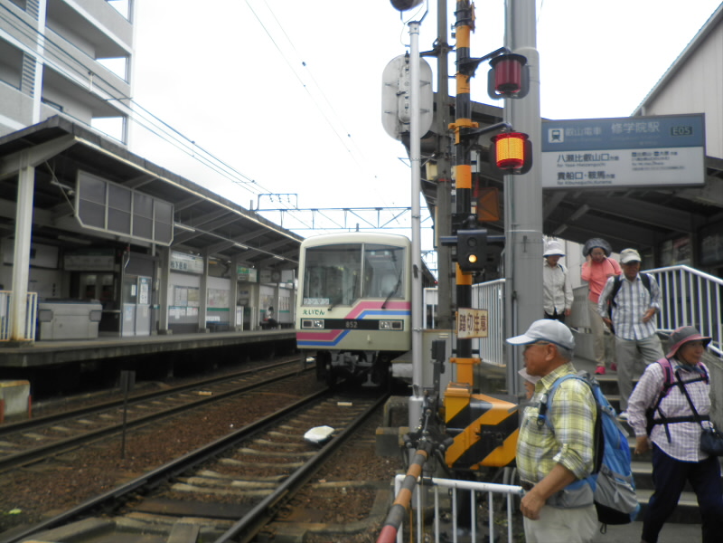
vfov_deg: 51.4
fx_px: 564
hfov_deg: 65.3
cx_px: 362
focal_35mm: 27
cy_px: 272
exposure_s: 1/160
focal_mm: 4.9
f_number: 3.2
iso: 64
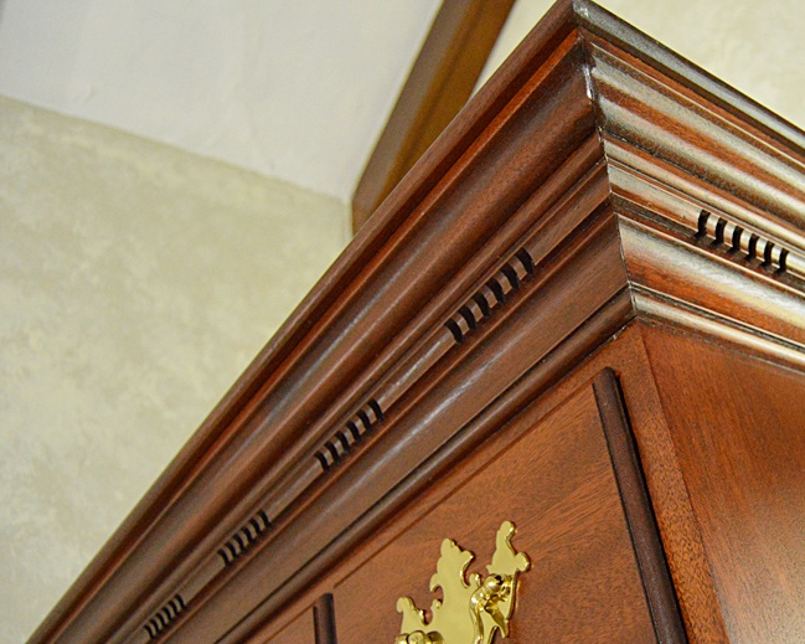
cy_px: 341
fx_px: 929
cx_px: 613
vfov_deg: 38.2
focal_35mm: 39
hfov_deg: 45.1
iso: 3200
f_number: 3.5
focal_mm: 18
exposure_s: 1/60
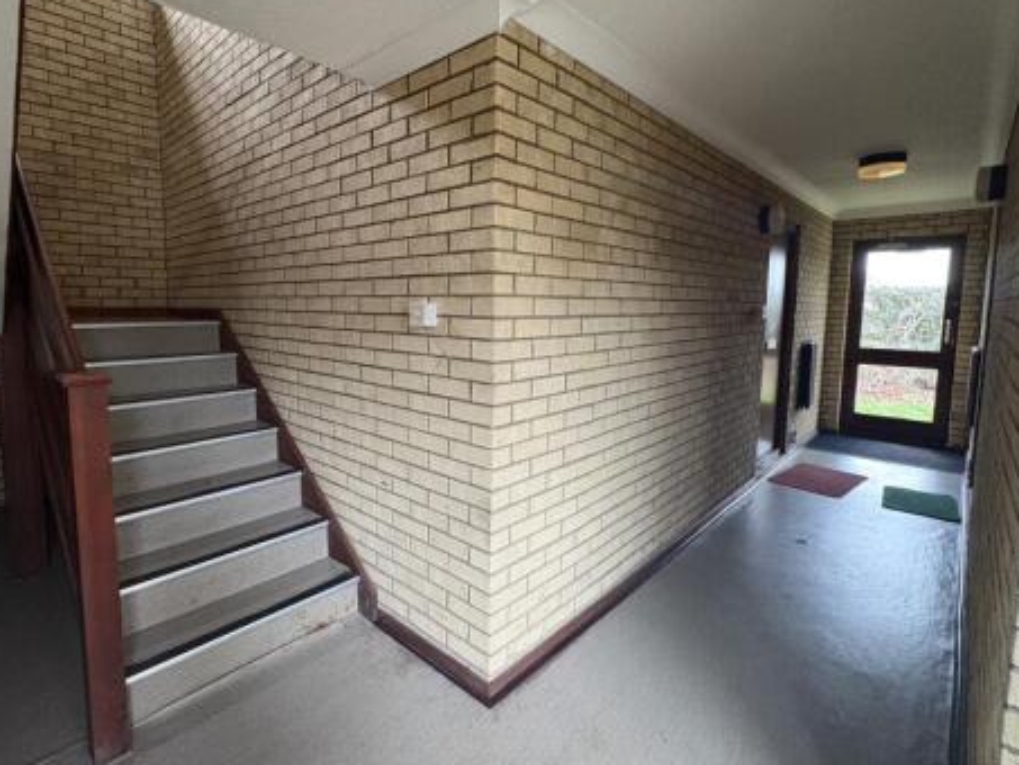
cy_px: 357
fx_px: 530
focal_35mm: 18
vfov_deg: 71.5
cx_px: 444
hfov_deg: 87.3
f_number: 2.2
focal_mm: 2.22
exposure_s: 1/50
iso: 500
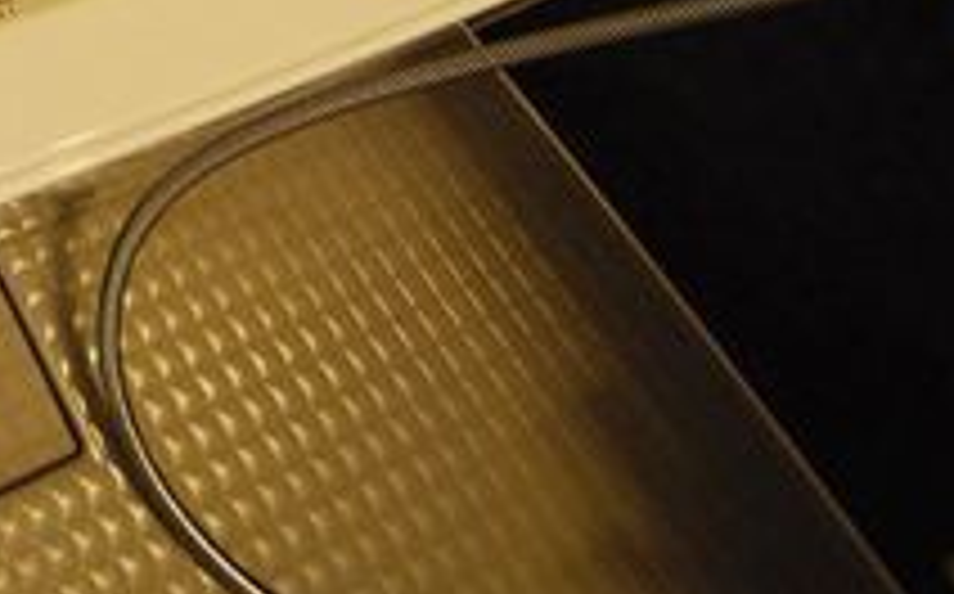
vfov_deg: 24.6
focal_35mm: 37
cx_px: -446
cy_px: -346
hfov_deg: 30.7
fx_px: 961
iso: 1600
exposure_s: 1/30
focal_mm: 8
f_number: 4.5
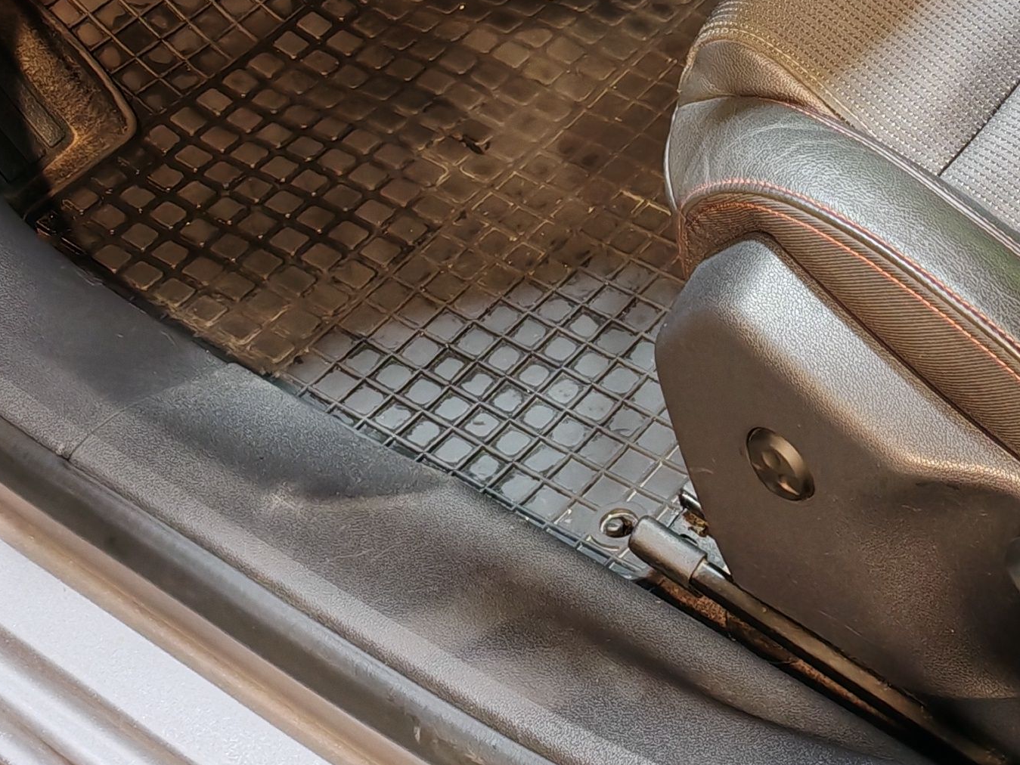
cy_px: -324
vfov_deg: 16.6
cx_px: 863
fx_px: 2416
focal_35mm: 82
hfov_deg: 23.4
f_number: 1.4
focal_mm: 6.83
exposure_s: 1/50
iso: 50
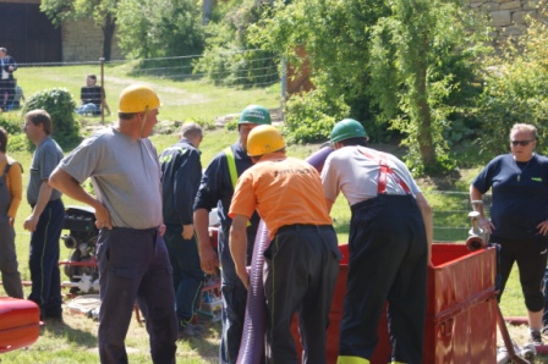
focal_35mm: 105
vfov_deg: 13.0
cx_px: 274
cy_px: 182
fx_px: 1597
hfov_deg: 19.5
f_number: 6.3
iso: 100
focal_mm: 70
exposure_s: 1/125
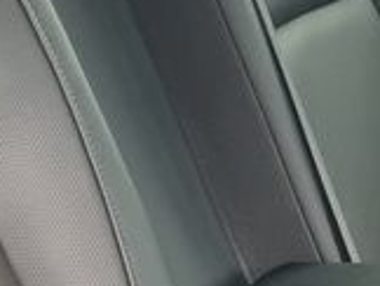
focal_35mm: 164
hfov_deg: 11.8
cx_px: 422
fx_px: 1803
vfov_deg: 8.9
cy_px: 377
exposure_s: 1/100
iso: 320
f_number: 1.8
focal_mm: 5.4
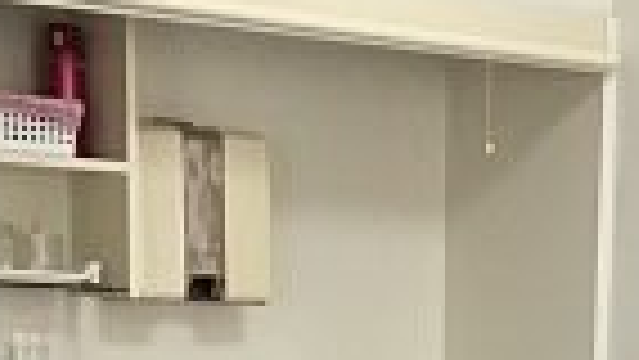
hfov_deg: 17.8
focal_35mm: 119
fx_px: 2017
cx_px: 526
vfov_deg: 9.4
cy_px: 790
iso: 25
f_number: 2.4
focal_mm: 3.3
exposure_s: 1/40
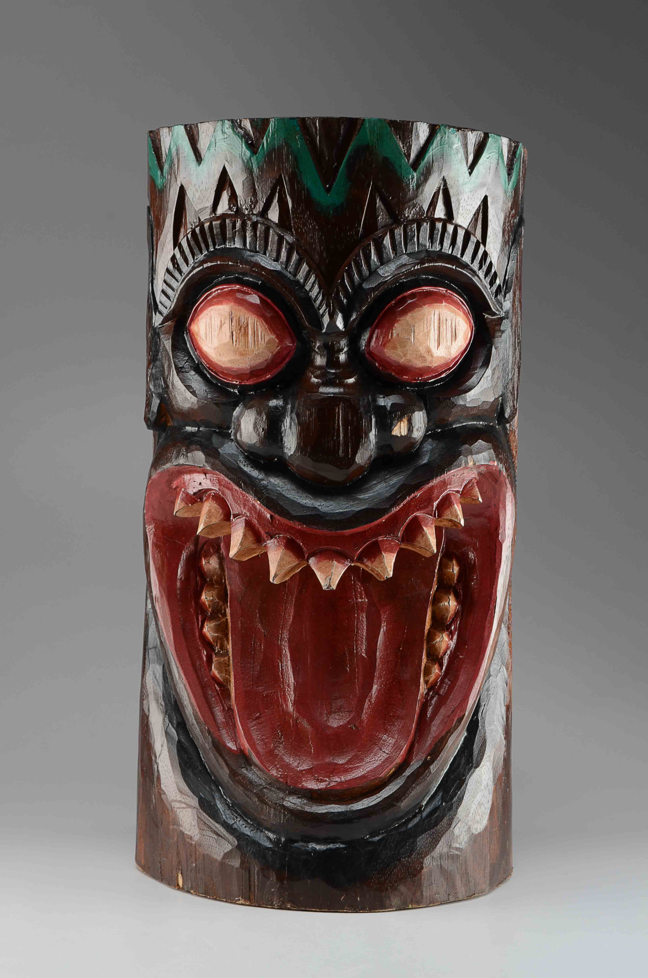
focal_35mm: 72
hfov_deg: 18.8
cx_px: 324
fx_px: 1953
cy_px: 489
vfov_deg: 28.1
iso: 100
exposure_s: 1/80
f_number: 13
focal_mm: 48
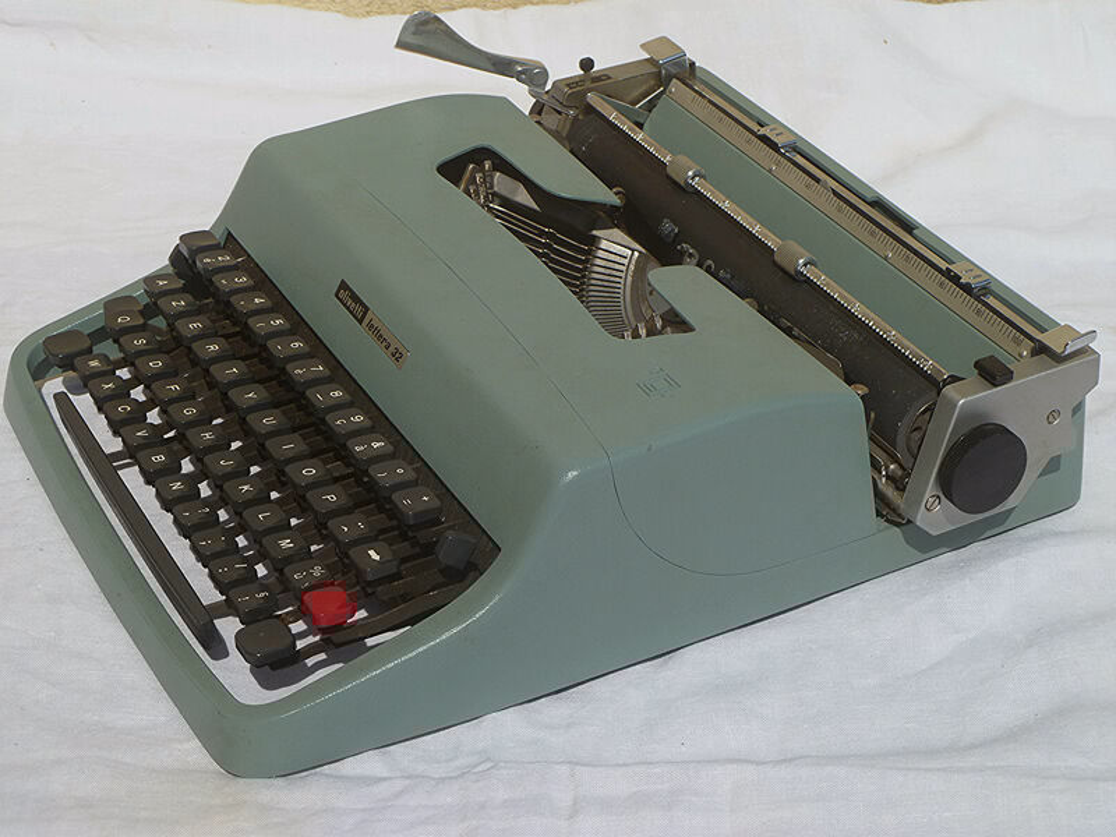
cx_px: 558
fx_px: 2418
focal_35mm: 75
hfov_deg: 26.0
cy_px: 418
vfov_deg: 19.6
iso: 80
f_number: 13
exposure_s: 1/160
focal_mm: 13.3
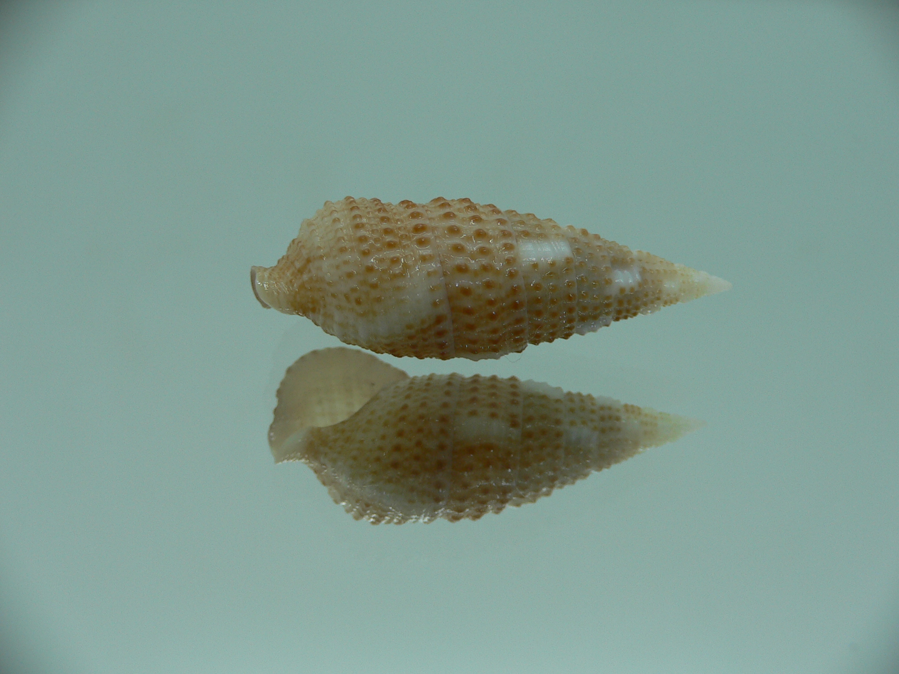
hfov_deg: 52.6
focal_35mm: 35
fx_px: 909
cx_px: 450
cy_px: 337
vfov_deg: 40.7
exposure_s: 1/80
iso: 80
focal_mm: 4.6
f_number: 2.8
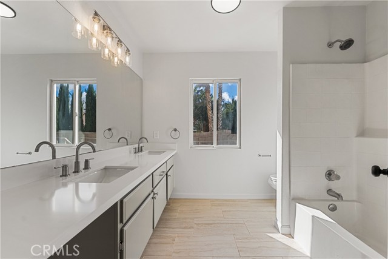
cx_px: 194
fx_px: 151
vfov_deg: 81.2
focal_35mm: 14
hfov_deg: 104.2
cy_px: 130
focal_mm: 14
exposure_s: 1/160
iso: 320
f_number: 7.1
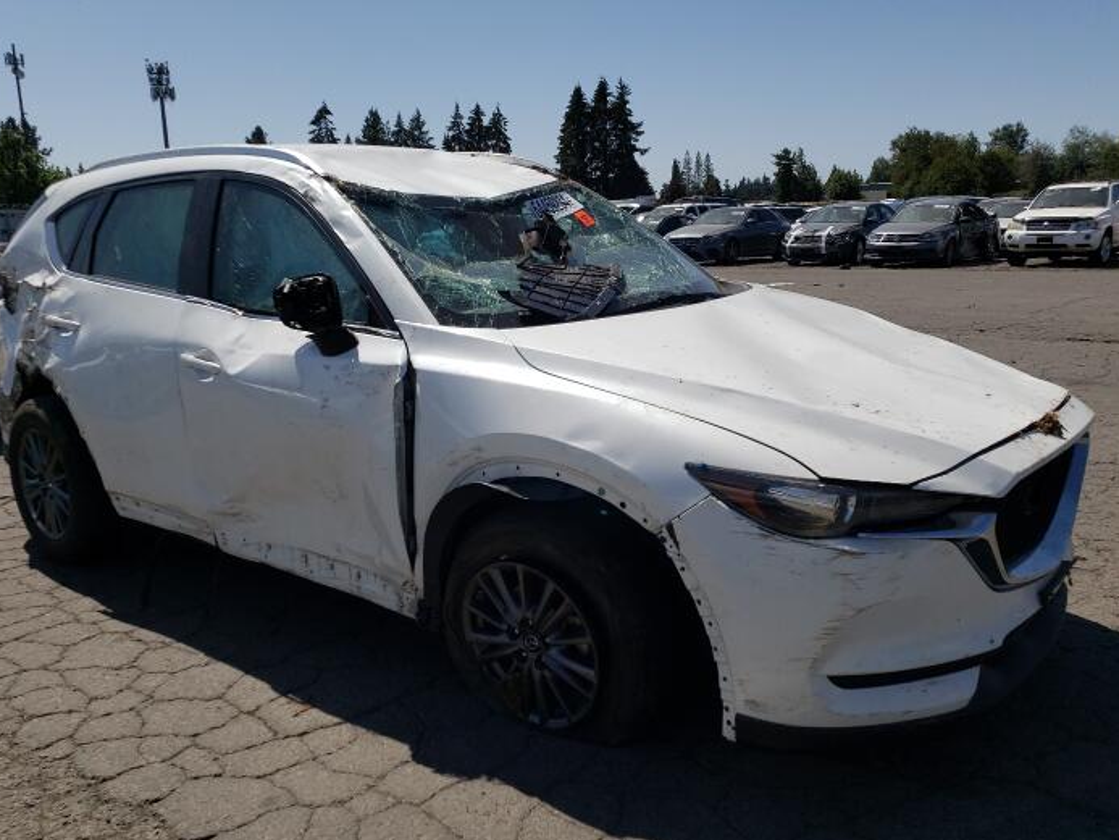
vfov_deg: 46.8
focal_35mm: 30
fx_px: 970
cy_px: 431
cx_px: 568
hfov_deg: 60.0
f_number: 1.5
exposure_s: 1/10000
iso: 50
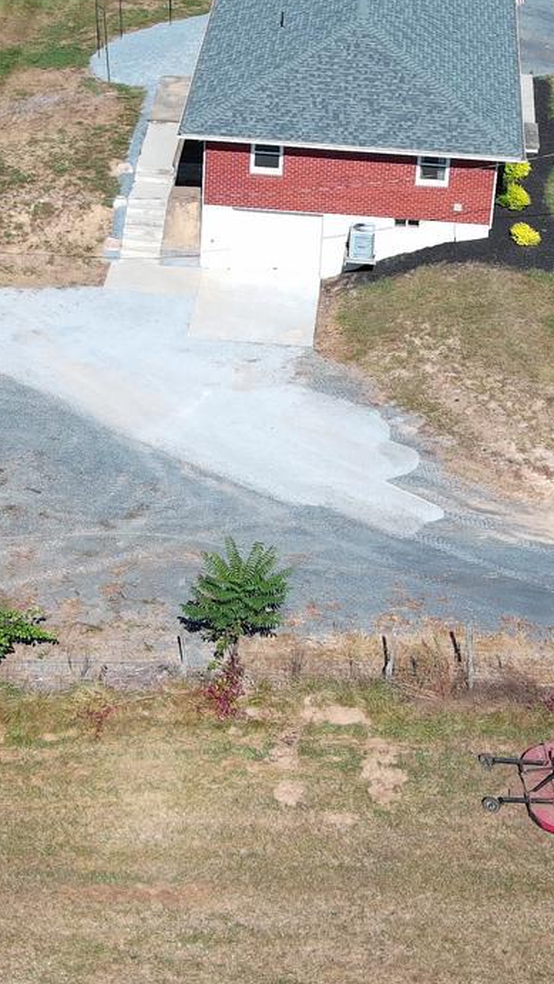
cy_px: 385
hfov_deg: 13.4
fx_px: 2349
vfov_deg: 23.6
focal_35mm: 90
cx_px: 255
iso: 100
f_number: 2.8
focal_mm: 10.57
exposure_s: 1/1156
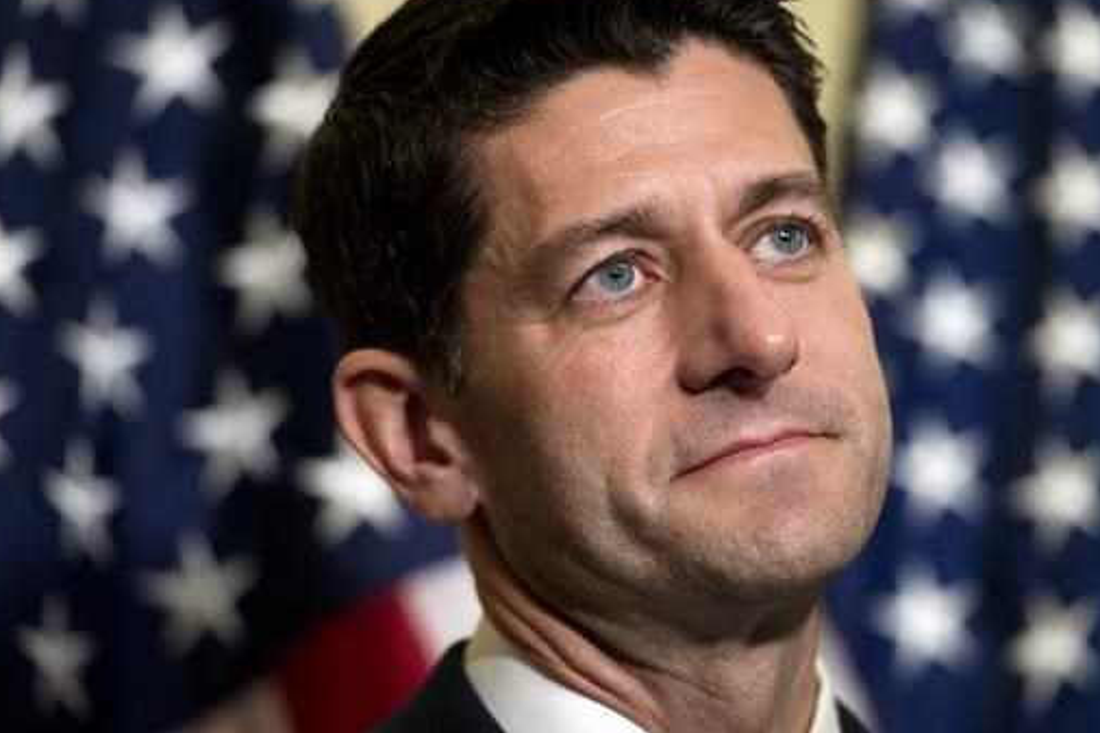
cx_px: 611
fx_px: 7850
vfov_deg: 5.3
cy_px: 371
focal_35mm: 257
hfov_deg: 8.0
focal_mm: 200
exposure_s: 1/200
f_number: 2.8
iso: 2500
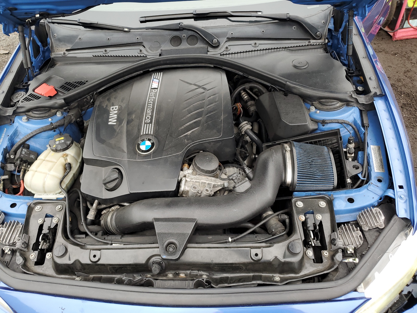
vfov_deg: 53.1
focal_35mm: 26
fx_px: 313
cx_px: 208
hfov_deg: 67.3
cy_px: 156
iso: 50
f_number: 1.5
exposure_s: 1/147
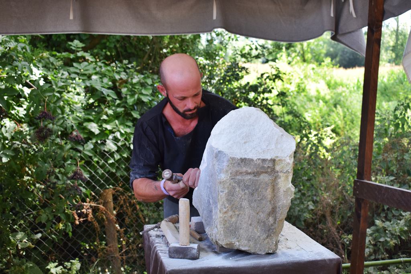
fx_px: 582
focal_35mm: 51
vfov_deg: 26.5
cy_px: 137
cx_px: 206
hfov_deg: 38.9
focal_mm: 34
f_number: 5.6
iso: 400
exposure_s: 1/125
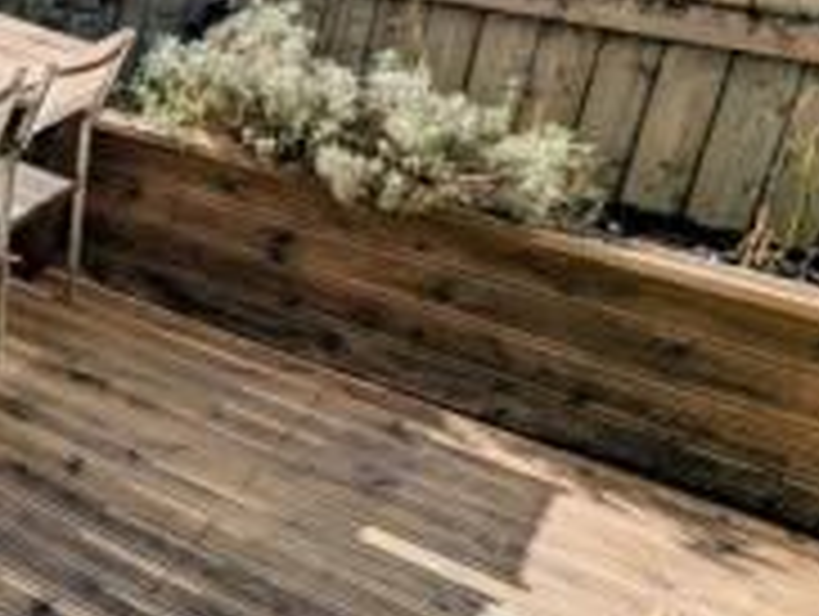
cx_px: -432
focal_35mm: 51
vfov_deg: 27.9
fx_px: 1208
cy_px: 97
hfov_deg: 26.3
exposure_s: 1/2268
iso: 53
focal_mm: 2.35
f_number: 2.2
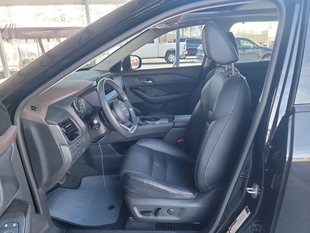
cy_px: 116
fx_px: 215
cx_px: 155
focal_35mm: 24
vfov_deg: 56.8
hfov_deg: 71.6
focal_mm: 6.7
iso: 235
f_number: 1.8
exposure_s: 1/59
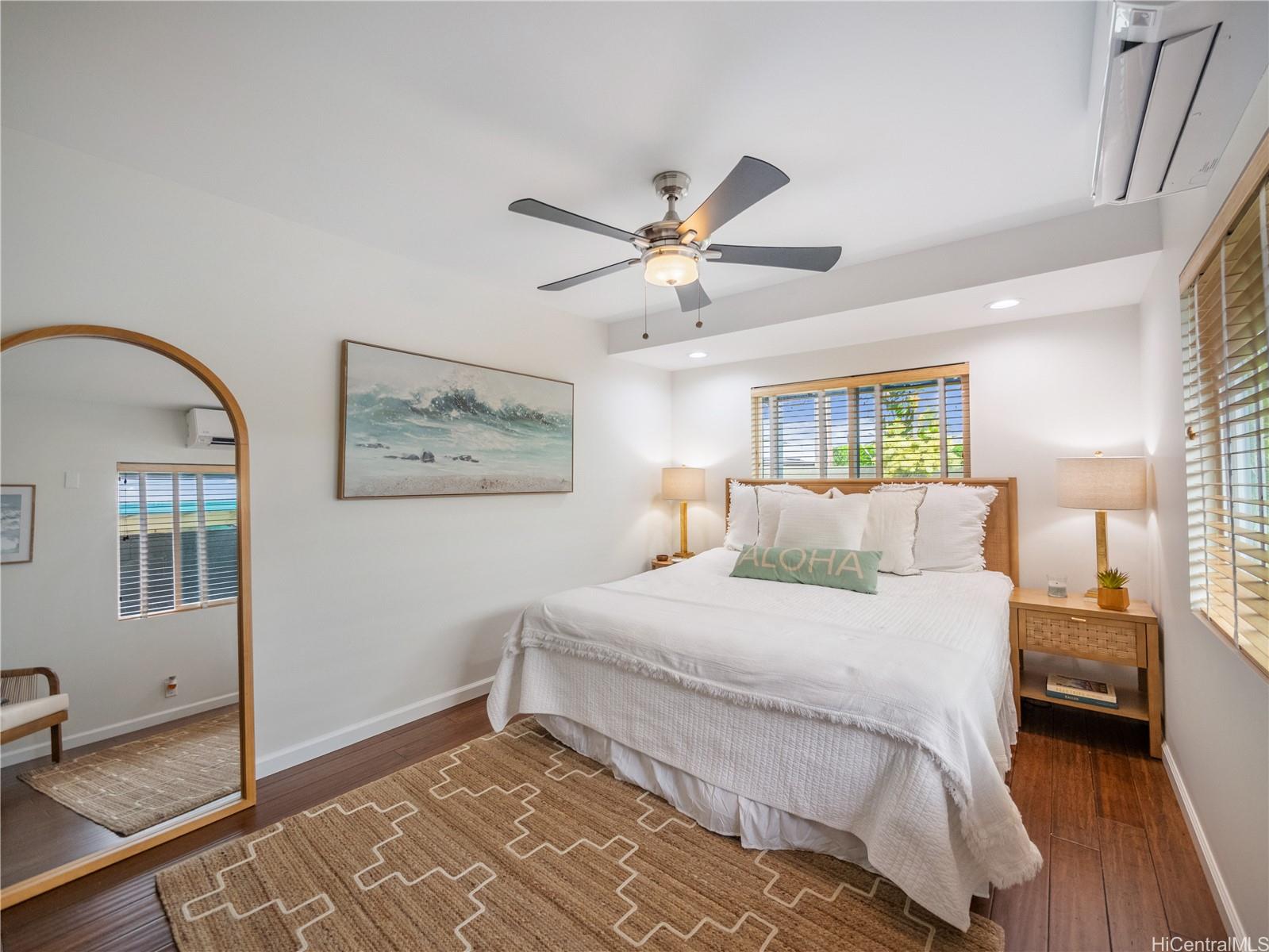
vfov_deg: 85.7
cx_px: 634
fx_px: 513
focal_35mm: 14
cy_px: 476
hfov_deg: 102.1
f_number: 4
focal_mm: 7
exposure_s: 1/4000
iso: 2000
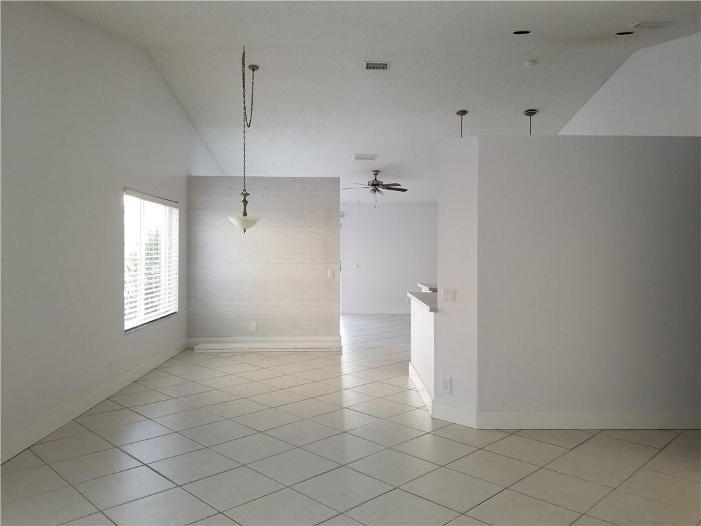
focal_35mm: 26
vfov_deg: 53.1
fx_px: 527
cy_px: 263
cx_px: 350
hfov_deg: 67.3
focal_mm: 4.25
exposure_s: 1/50
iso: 160
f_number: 1.7
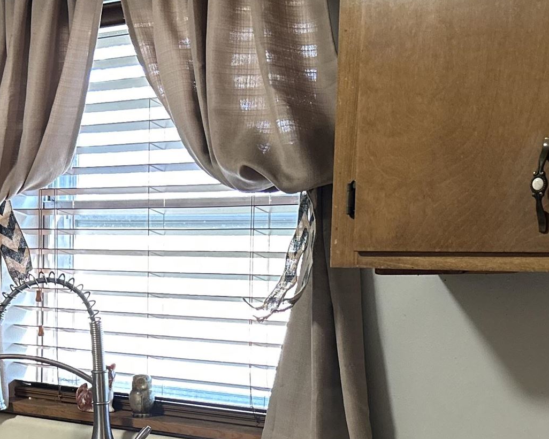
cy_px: 379
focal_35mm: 76
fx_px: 1235
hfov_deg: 25.0
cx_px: 220
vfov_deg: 19.9
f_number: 1.5
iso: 250
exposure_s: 1/60
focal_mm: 5.7
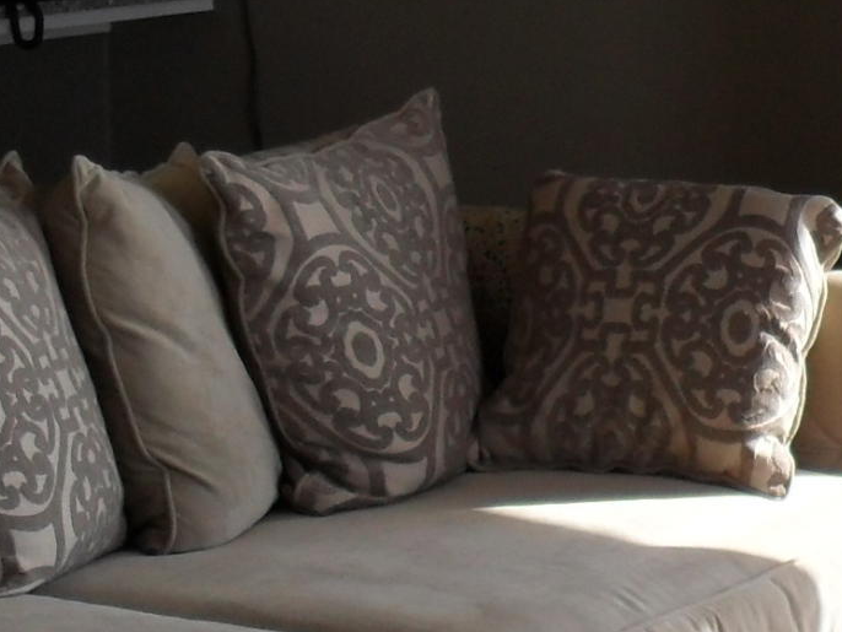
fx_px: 3723
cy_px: 139
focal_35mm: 153
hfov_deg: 12.6
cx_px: 992
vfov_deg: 9.7
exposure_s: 1/180
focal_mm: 6.3
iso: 100
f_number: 3.2
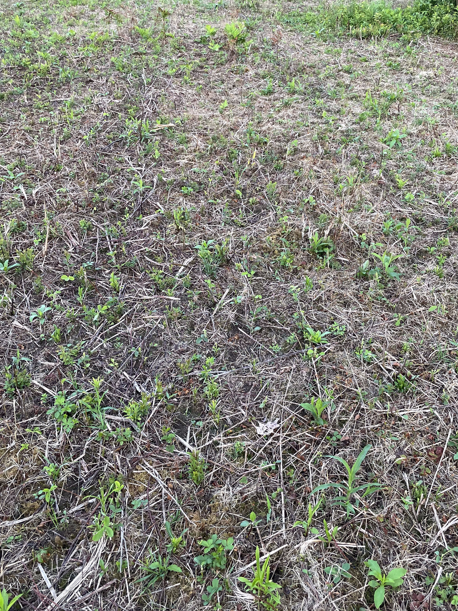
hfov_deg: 44.1
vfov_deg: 56.8
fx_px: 565
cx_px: 252
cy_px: 290
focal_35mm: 32
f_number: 1.6
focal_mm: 4.2
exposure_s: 1/121
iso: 100
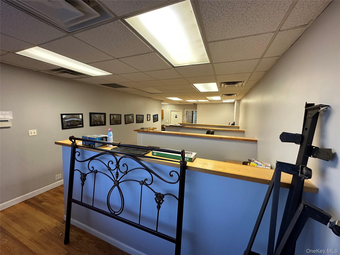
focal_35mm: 14
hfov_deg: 102.1
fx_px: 138
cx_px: 170
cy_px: 128
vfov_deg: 85.7
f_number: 2.2
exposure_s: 1/120
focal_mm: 2.22
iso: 250
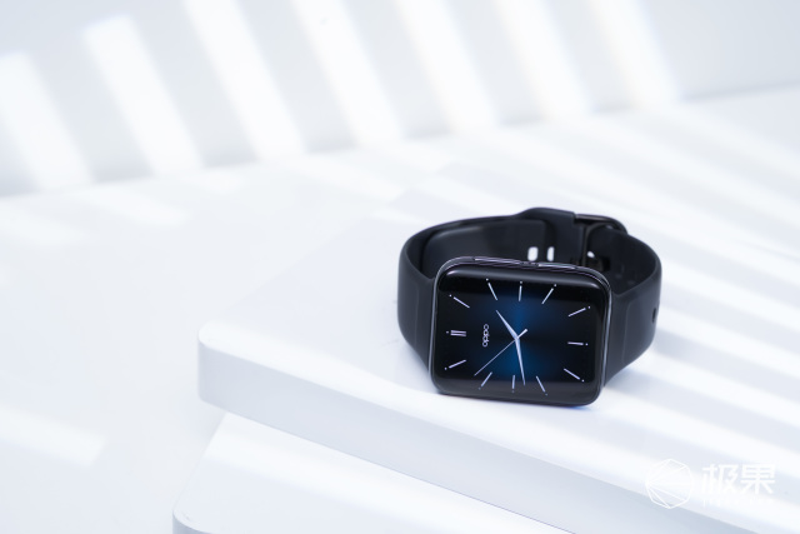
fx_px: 2000
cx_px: 400
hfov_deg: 22.6
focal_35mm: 90
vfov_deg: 15.2
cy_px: 267
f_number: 9
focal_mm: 90
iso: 320
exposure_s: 1/30
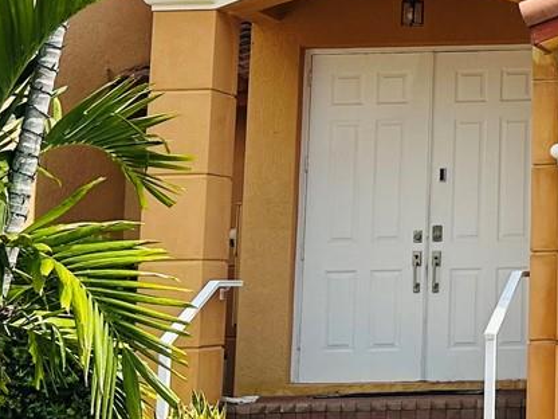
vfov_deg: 14.5
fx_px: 1612
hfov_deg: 17.9
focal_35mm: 100
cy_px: -42
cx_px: 799
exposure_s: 1/3077
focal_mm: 5.7
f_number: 1.5
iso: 50
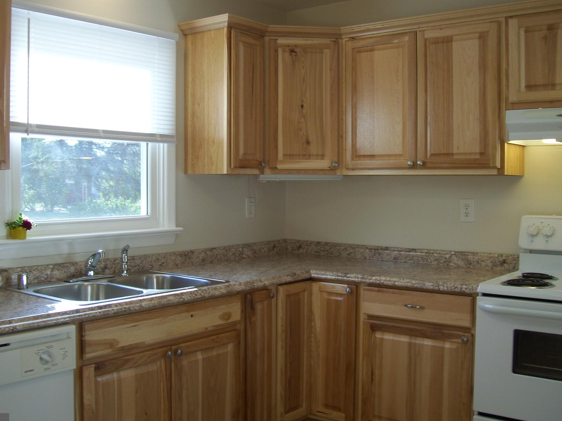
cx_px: 250
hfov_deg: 45.7
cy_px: 198
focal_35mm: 41
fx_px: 666
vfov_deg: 35.1
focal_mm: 6
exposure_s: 1/60
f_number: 2.7
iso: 80
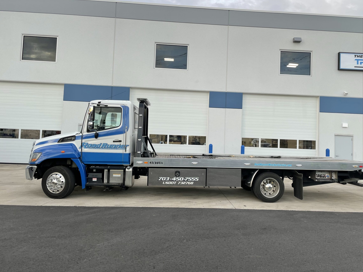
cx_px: 193
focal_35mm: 29
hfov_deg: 61.6
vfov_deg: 48.2
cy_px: 129
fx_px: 304
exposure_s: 1/378
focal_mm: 4.2
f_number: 1.6
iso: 32
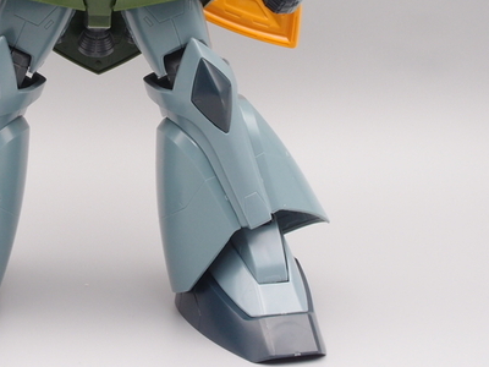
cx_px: 75
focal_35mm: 92
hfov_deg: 21.0
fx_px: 1300
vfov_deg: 15.8
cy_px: 9
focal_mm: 9.87
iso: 100
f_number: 8
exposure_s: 1/6
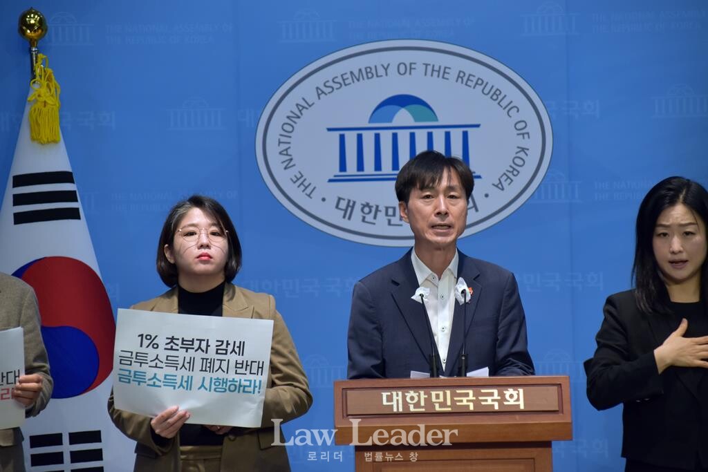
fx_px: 3983
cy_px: 236
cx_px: 354
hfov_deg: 10.2
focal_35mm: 202
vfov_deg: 6.8
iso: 640
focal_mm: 135
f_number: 6
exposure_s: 1/160
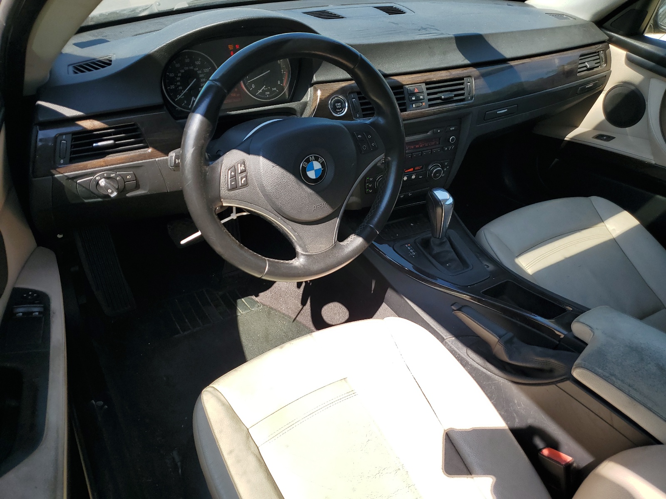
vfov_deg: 53.1
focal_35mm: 26
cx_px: 333
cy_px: 250
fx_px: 500
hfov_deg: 67.3
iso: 50
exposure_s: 1/833
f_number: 1.5
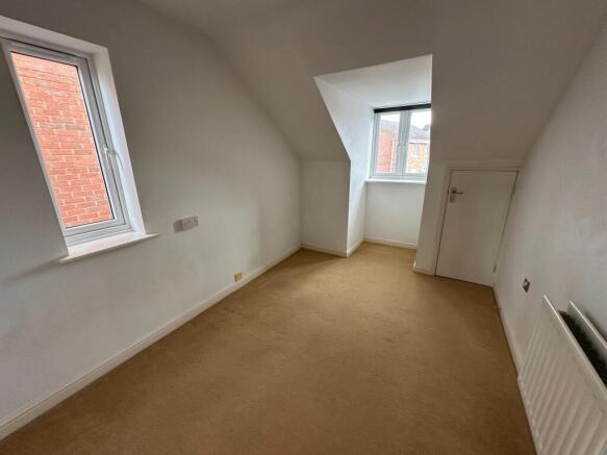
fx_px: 245
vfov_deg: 85.7
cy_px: 228
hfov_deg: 102.1
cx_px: 304
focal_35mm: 14
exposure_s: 1/50
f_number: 2.2
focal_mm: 2.22
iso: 160
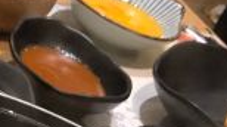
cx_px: -26
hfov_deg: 15.1
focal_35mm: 139
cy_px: 273
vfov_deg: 8.2
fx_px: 835
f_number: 1.8
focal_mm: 4
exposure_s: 1/17
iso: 100
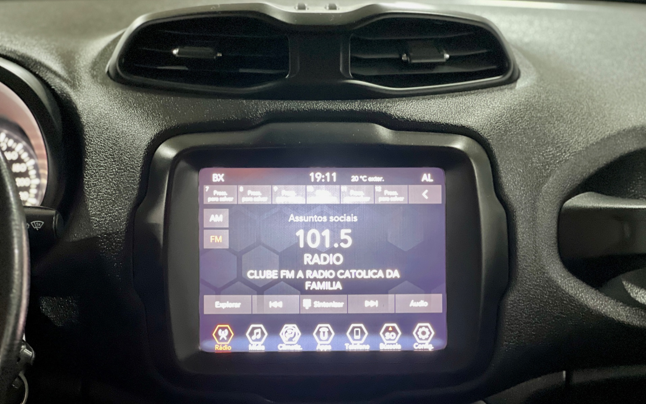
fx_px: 1444
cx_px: 324
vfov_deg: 15.9
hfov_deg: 25.2
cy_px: 201
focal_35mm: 82
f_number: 2.8
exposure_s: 1/15
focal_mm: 9
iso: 400
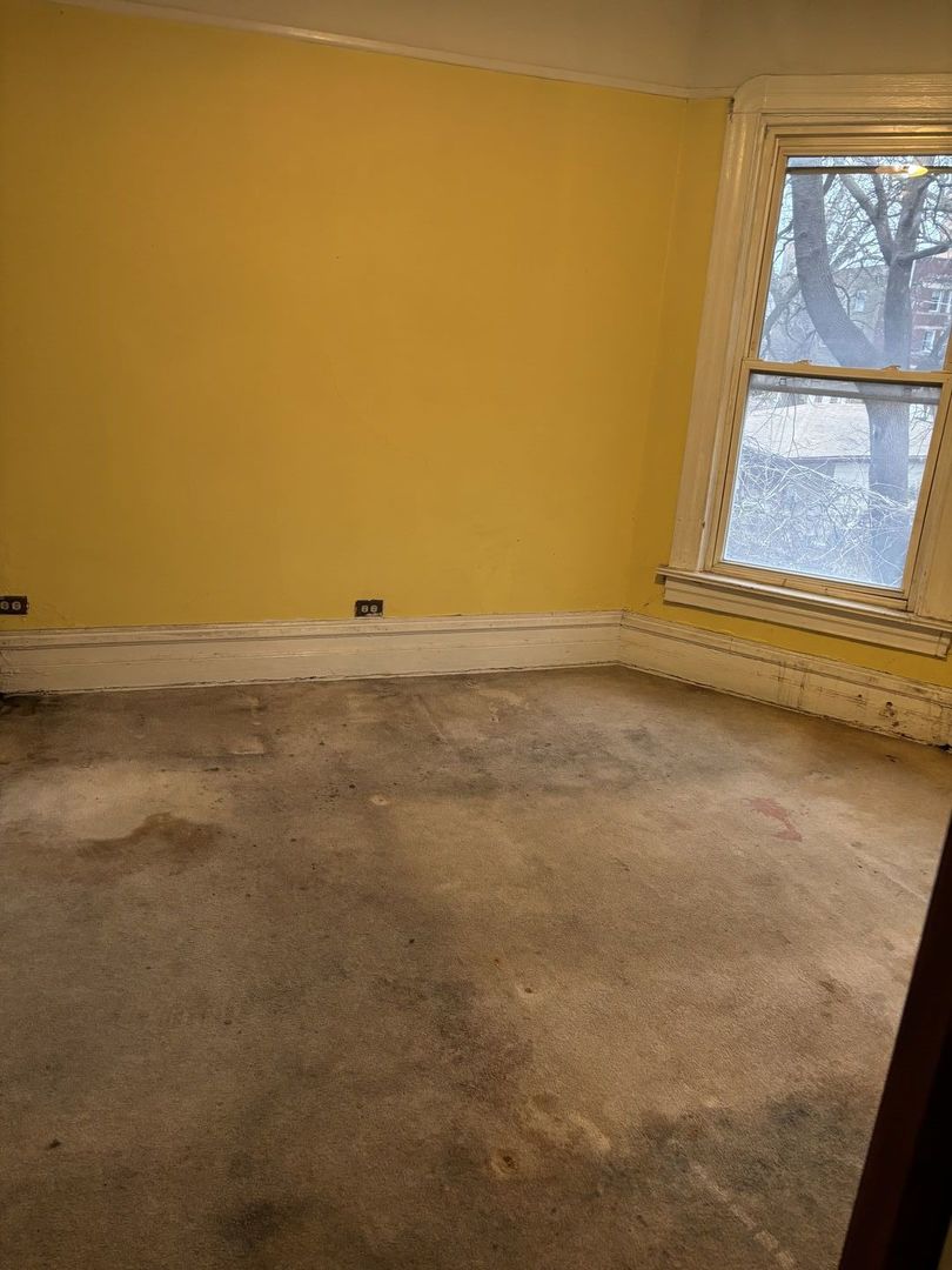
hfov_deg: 53.1
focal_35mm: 26
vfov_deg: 67.3
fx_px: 953
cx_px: 476
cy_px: 635
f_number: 1.6
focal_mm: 5.96
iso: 250
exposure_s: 1/60
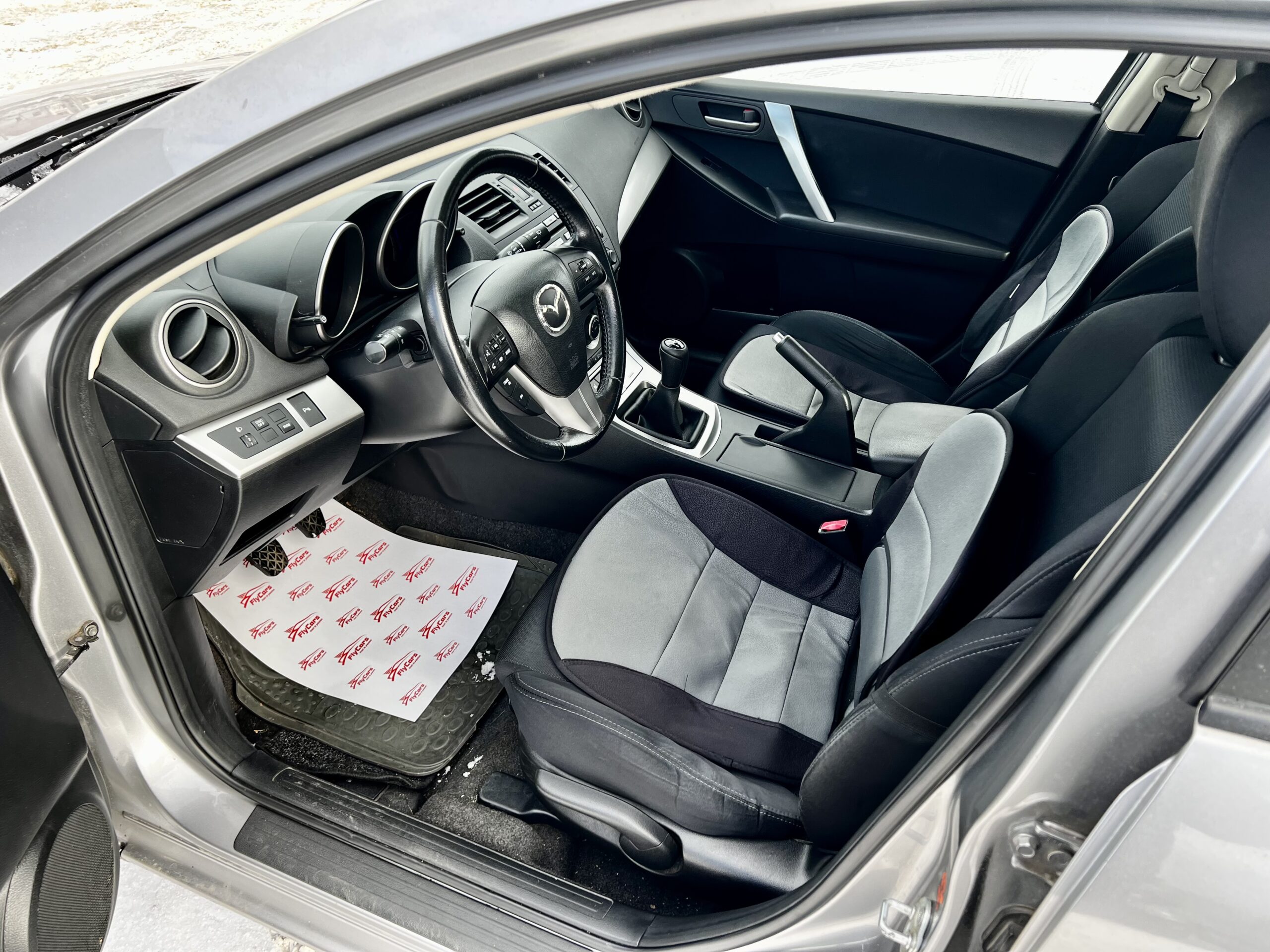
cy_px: 476
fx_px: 954
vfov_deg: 53.1
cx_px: 635
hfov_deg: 67.3
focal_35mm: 26
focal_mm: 5.7
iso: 40
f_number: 1.5
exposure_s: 1/237
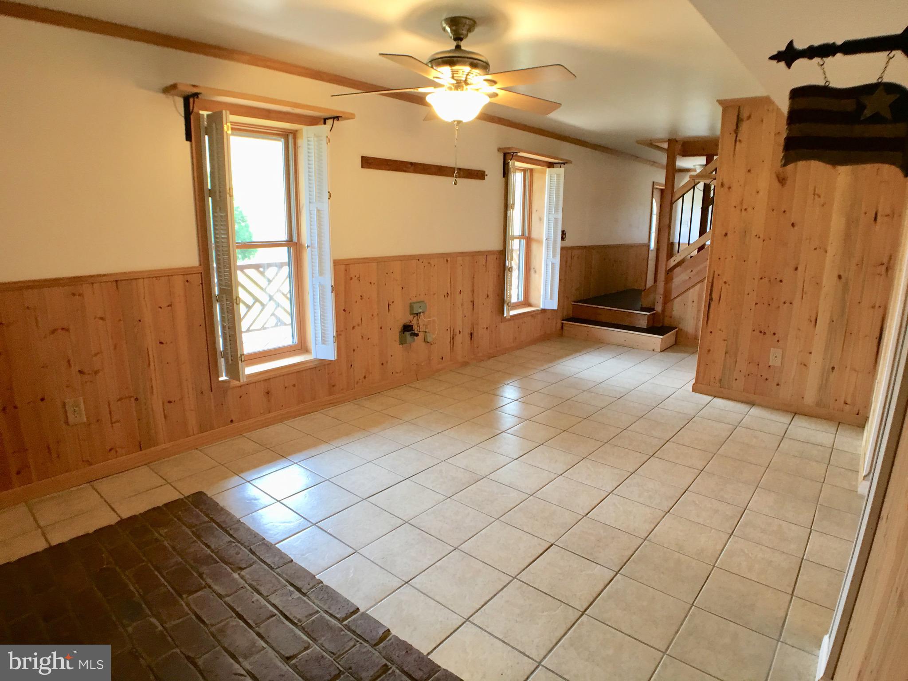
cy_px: 340
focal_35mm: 29
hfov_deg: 61.7
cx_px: 454
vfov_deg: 48.2
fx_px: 761
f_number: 2.2
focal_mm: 4.15
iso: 40
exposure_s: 1/15
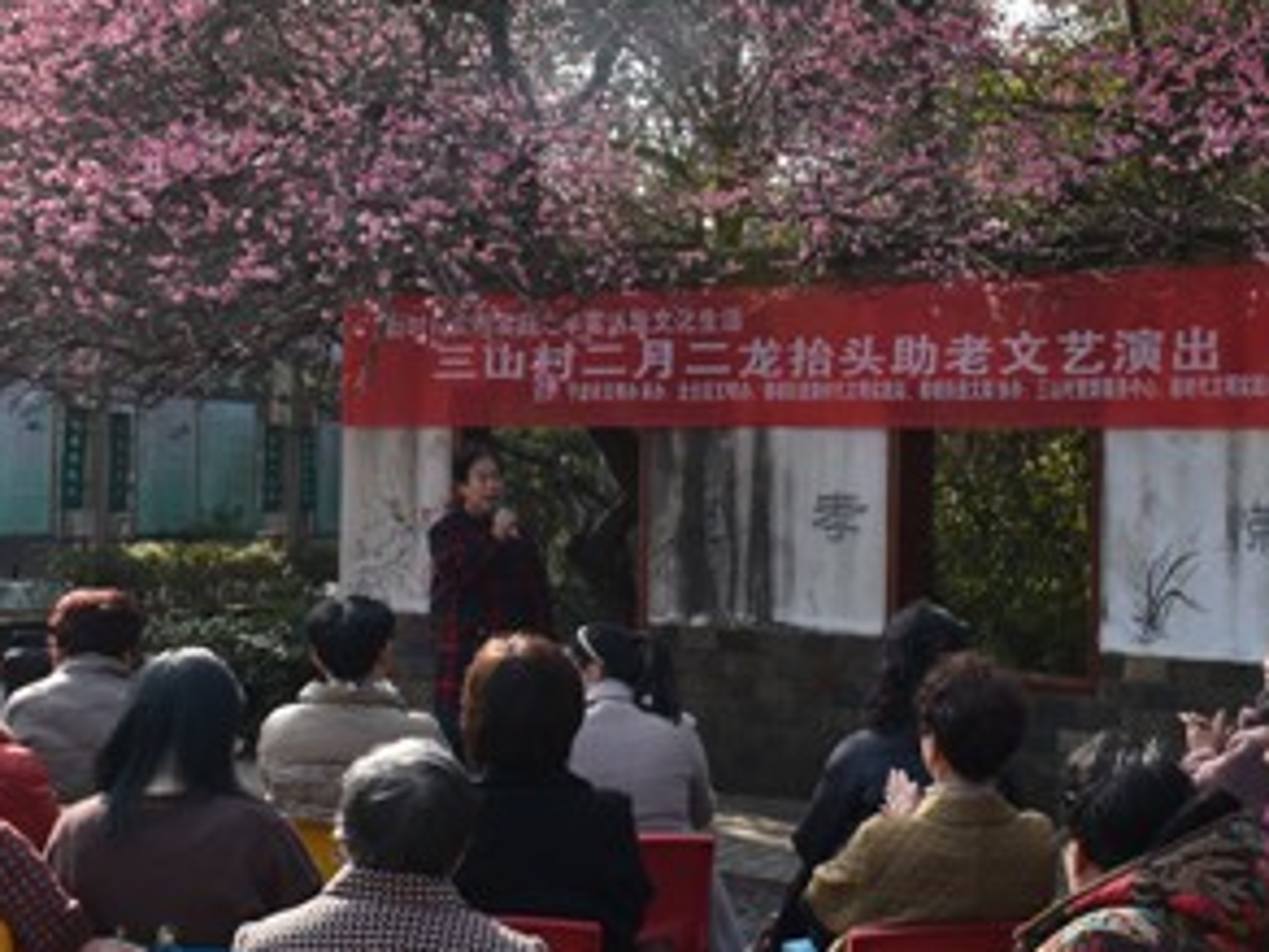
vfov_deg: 25.6
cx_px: 882
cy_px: 354
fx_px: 2090
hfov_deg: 33.4
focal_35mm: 57
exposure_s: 1/500
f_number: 8
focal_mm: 18
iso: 450
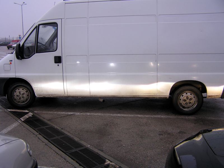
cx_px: 112
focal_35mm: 38
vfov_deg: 37.7
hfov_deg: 49.0
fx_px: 246
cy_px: 84
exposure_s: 1/50
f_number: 2.8
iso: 50
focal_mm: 6.3
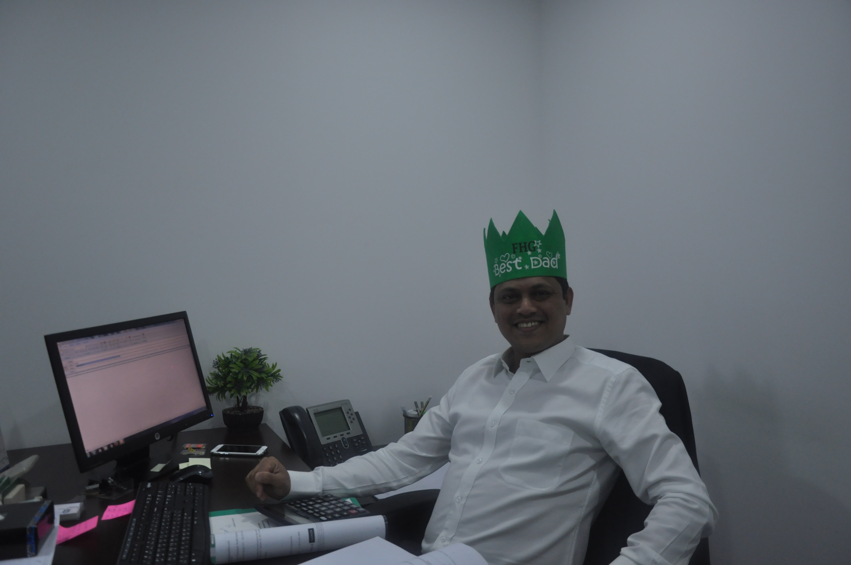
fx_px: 744
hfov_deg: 59.6
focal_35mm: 32
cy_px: 282
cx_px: 426
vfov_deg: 41.6
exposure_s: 1/125
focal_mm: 21
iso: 800
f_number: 3.8
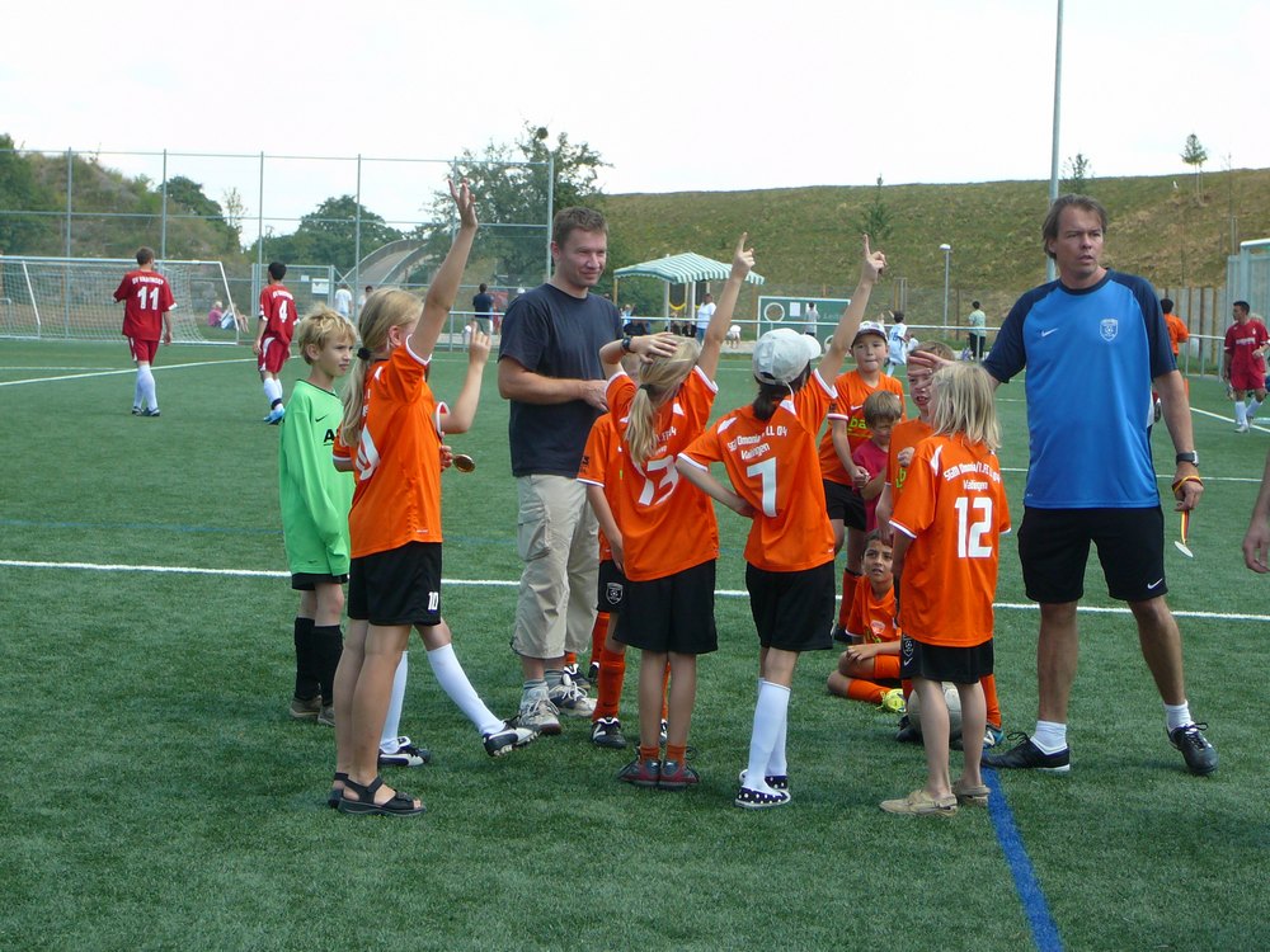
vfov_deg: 20.7
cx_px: 635
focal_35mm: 71
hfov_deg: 27.4
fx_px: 2605
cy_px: 476
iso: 80
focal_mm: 10.5
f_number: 3.7
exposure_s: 1/320
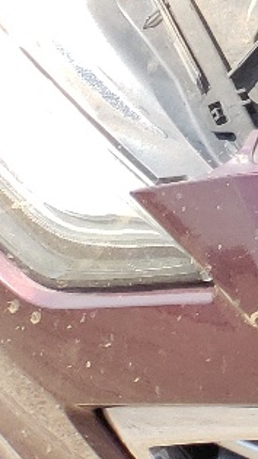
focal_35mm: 144
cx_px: 1087
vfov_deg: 13.8
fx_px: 1753
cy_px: -283
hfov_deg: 6.5
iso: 50
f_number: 1.5
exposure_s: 1/1111
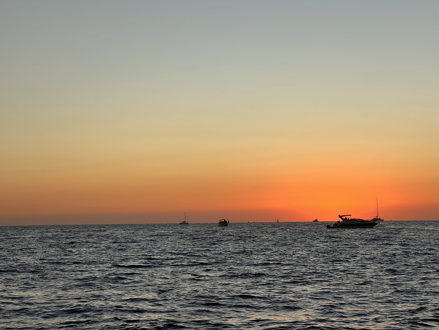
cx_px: 220
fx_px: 977
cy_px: 165
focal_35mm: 77
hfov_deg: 25.3
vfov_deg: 19.1
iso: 32
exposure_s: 1/388
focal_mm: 9
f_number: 2.8
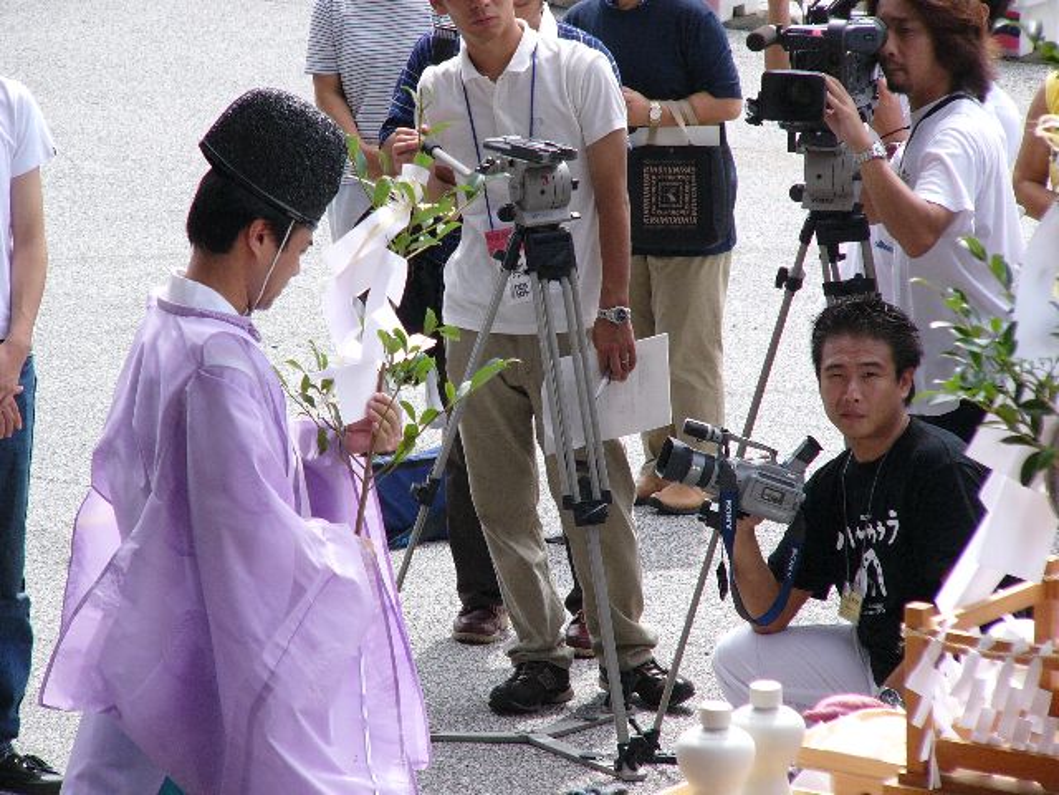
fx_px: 8413
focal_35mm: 275
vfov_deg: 5.4
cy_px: 398
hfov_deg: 7.2
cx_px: 530
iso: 100
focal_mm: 45.9
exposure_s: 1/1000
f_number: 2.8
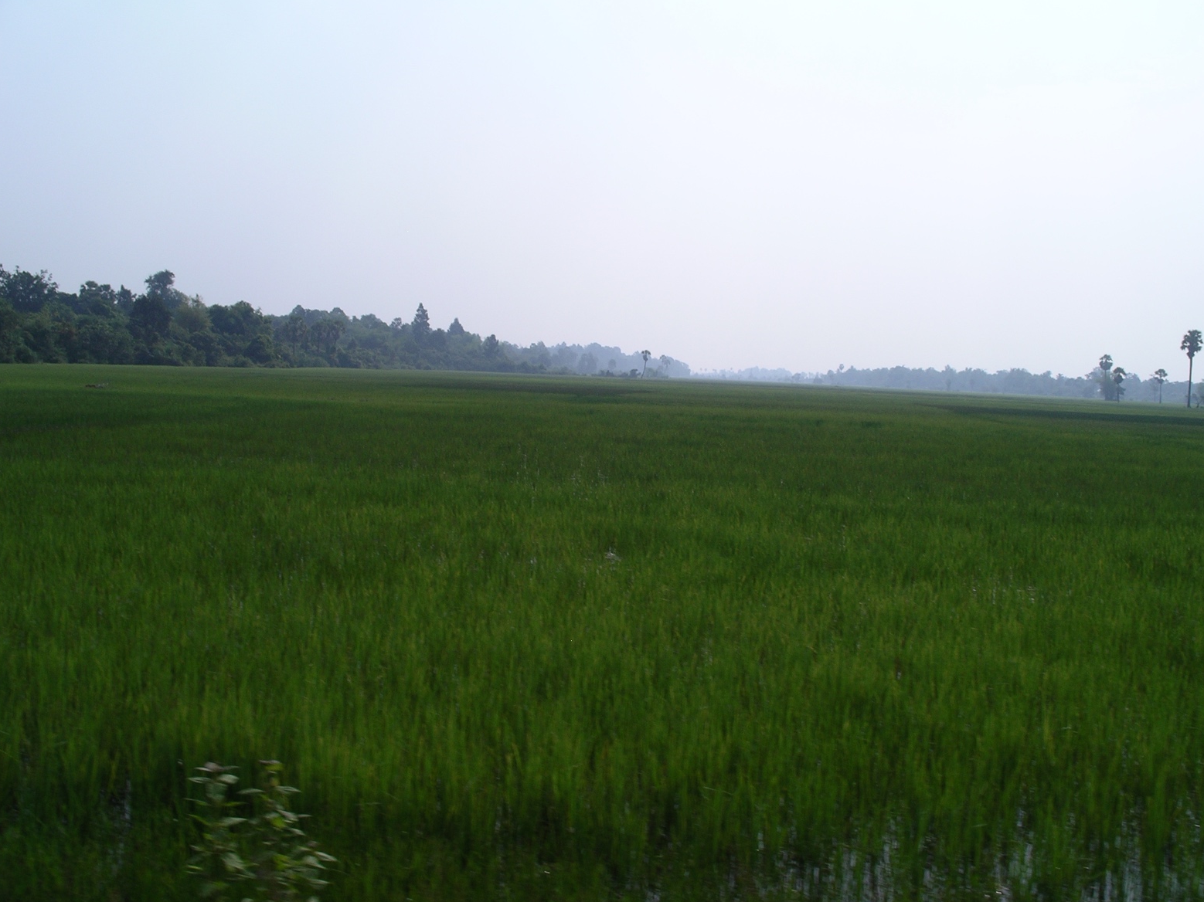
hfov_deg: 49.0
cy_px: 449
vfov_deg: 37.7
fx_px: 1321
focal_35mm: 38
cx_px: 608
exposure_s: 1/500
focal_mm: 7.8
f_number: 6.5
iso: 64
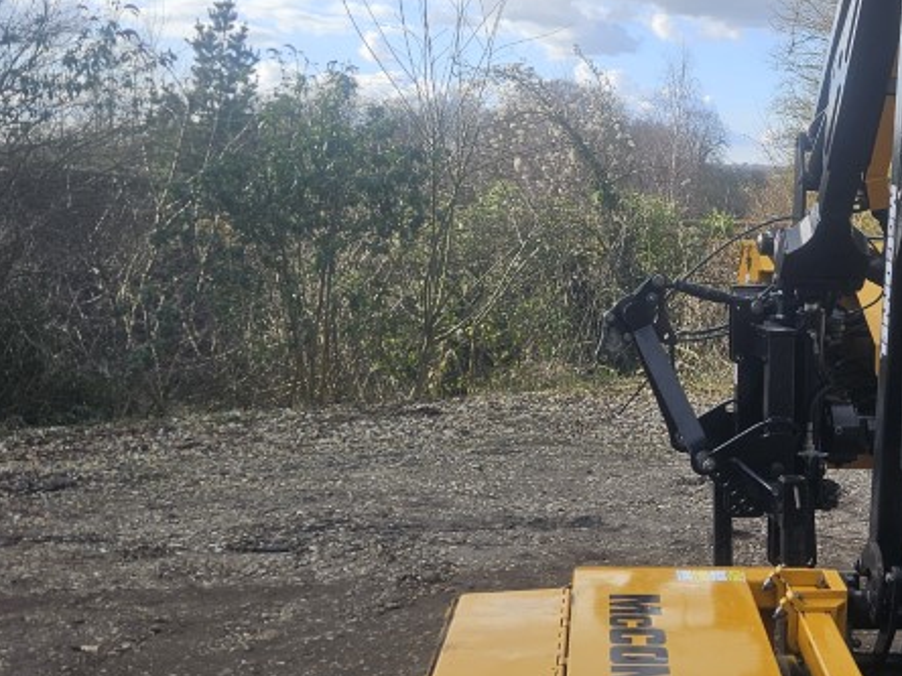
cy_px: 274
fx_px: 1381
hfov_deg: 34.6
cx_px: 766
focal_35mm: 53
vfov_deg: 27.5
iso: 25
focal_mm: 5.4
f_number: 1.8
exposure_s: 1/814
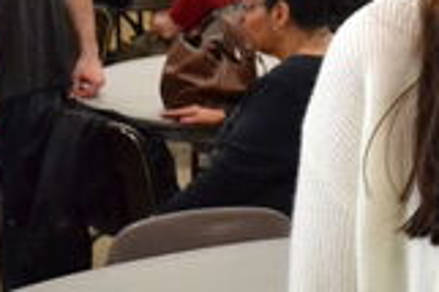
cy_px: -65
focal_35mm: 126
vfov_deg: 10.7
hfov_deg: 14.8
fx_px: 1535
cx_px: 713
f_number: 4
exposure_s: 1/250
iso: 3200
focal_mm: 22
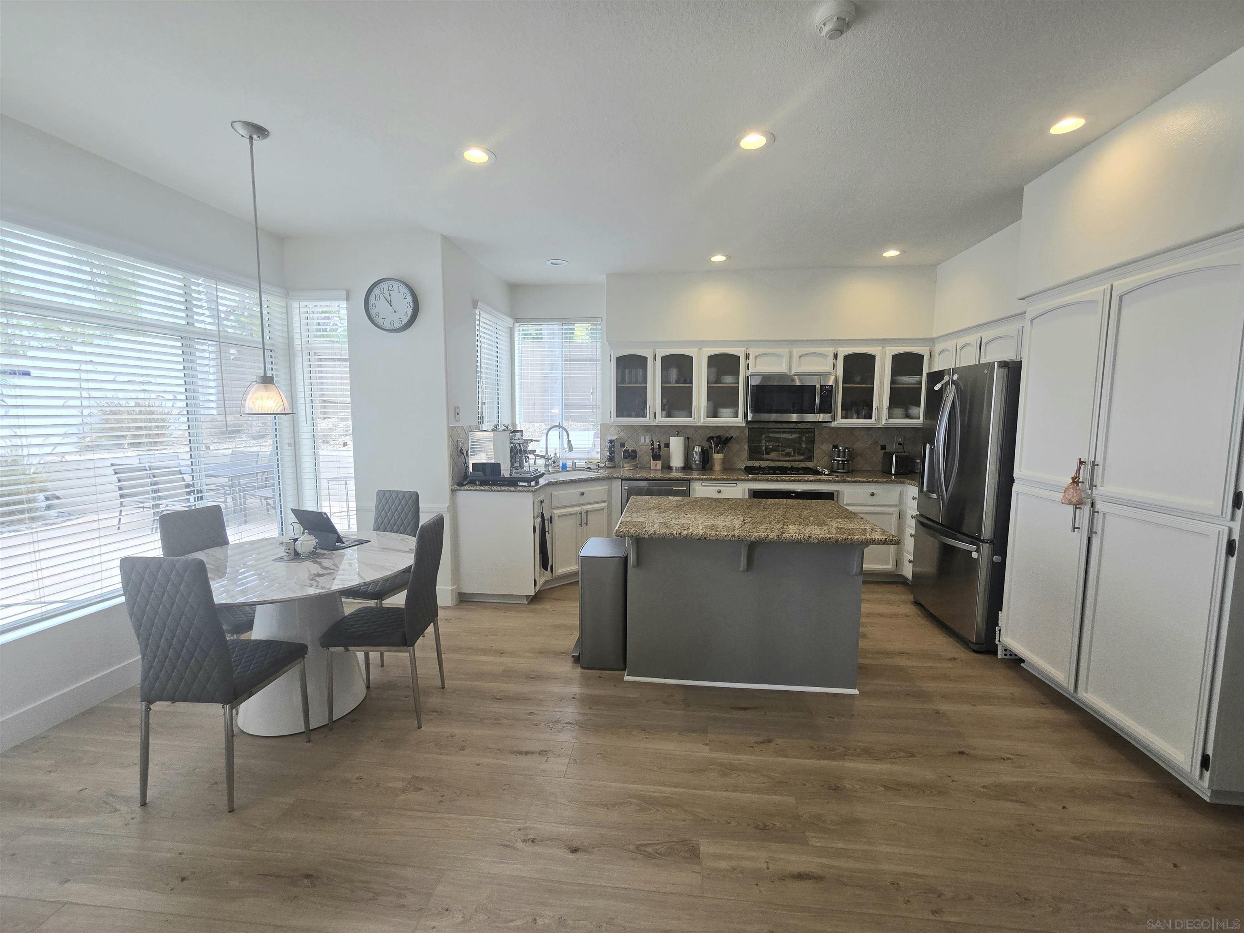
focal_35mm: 13
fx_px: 467
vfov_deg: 89.9
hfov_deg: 106.2
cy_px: 466
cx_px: 622
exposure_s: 1/143
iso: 50
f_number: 2.2
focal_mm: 2.2
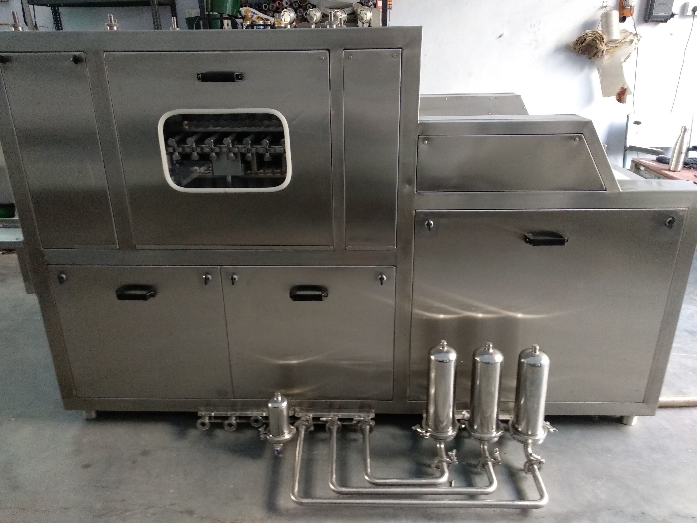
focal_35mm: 26
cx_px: 348
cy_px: 262
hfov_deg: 67.3
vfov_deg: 53.1
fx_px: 524
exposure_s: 1/25
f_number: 2.2
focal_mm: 3.81
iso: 800
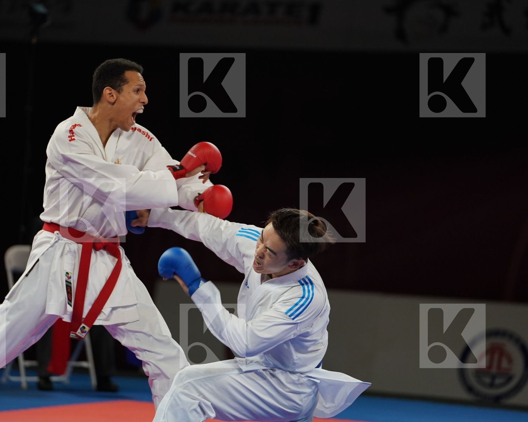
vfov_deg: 7.5
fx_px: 3220
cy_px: 210
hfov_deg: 9.4
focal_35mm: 206
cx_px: 213
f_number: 2.8
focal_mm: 182
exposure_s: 1/1000
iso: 1250
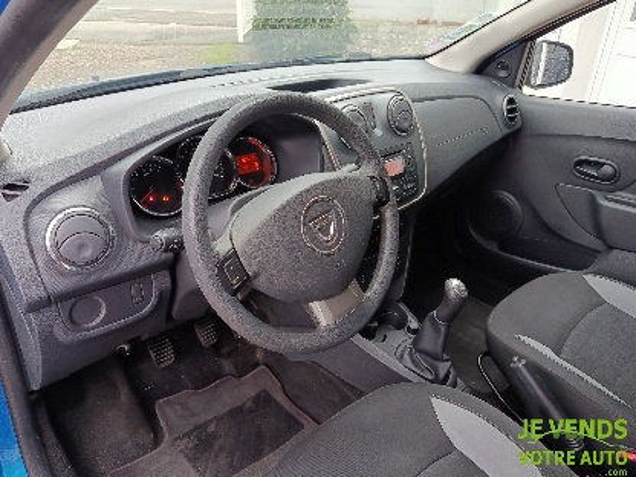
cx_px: 318
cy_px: 238
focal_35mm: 26
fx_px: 478
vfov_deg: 53.1
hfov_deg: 67.3
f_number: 1.7
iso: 945
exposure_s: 1/100
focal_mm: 5.24
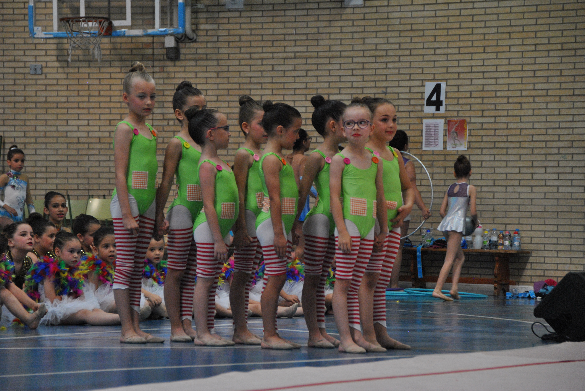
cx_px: 292
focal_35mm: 153
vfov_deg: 9.0
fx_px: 2489
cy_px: 196
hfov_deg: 13.4
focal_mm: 102
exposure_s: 1/200
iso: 800
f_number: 5.6
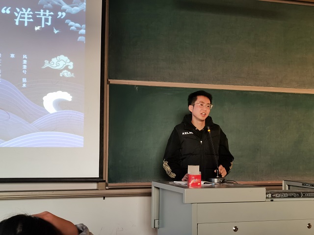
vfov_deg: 25.7
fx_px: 517
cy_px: 118
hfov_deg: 33.8
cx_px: 157
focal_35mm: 57
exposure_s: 1/50
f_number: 1.6
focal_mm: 5.56
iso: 250
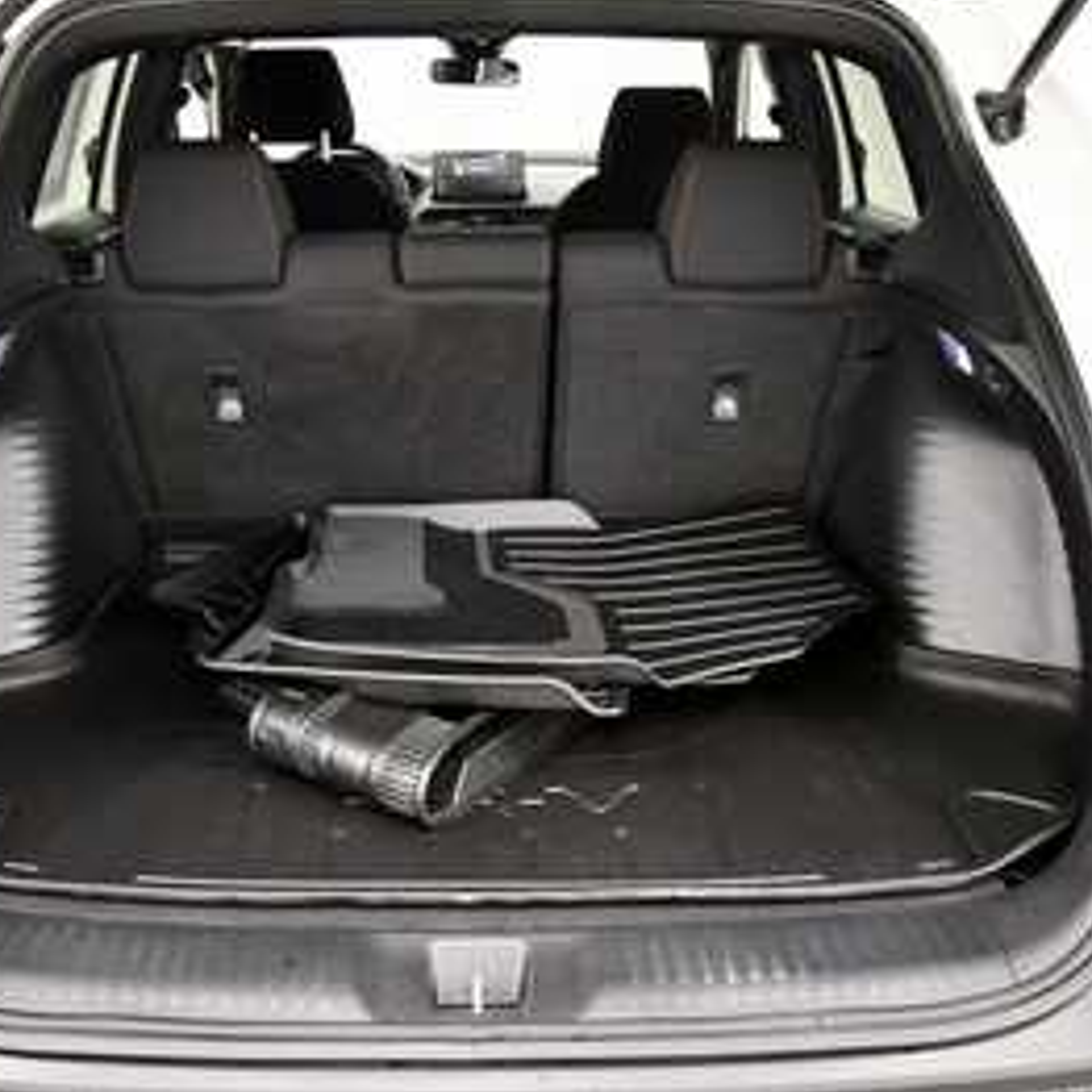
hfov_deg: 47.2
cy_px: 540
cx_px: 504
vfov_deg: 47.2
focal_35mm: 35
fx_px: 1249
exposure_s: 1/60
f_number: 5.6
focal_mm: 18
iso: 3200
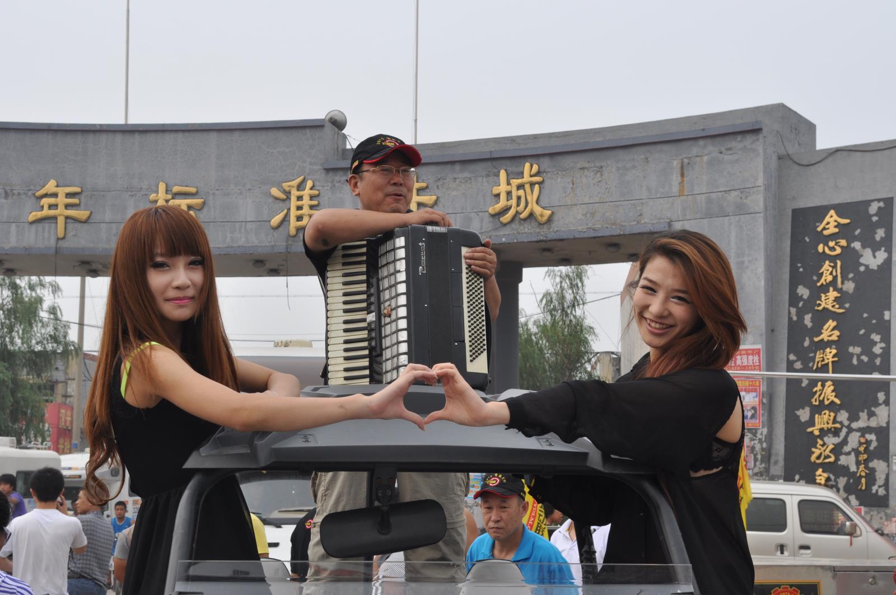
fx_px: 1417
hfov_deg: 35.1
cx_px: 448
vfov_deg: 23.7
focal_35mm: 57
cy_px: 298
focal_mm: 38
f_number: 9
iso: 200
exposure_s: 1/320
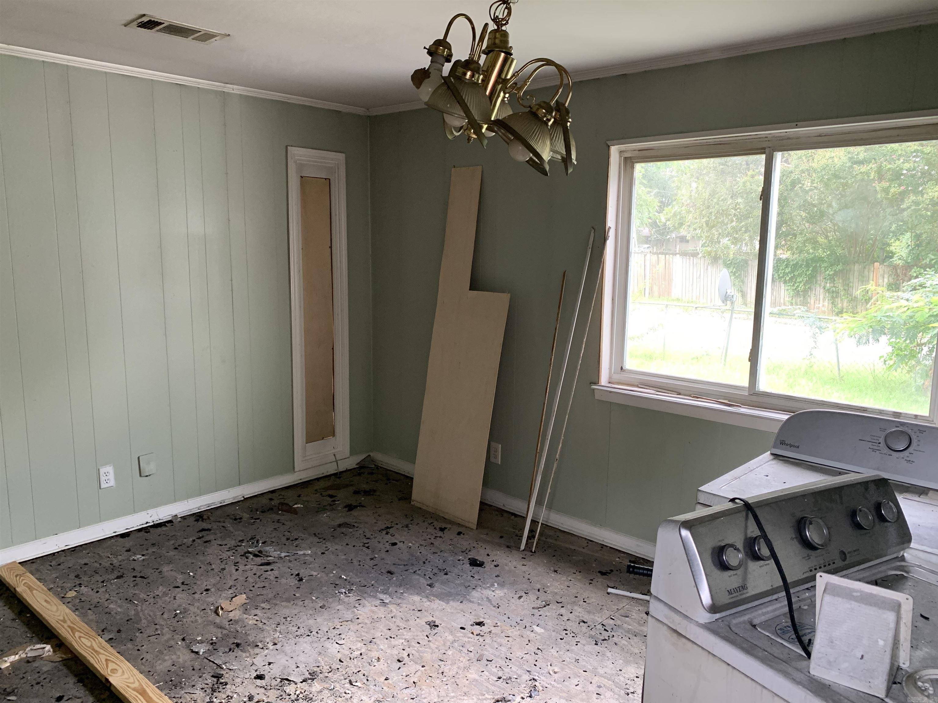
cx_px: 469
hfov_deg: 67.3
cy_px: 352
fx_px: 705
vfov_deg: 53.1
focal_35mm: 26
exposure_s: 1/62
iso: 100
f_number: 1.8
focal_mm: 4.25
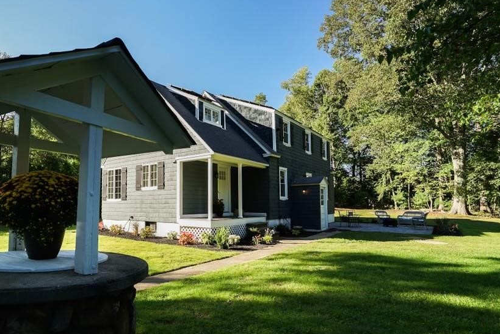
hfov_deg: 82.7
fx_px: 278
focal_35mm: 20
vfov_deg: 61.8
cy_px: 184
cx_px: 195
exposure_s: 1/80
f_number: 5.6
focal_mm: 16
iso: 100
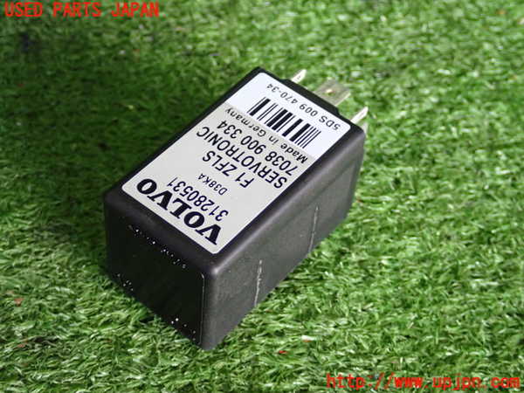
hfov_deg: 31.2
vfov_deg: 23.7
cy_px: 196
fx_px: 939
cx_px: 262
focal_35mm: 62
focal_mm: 11.09
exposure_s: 1/60
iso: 640
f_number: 3.6
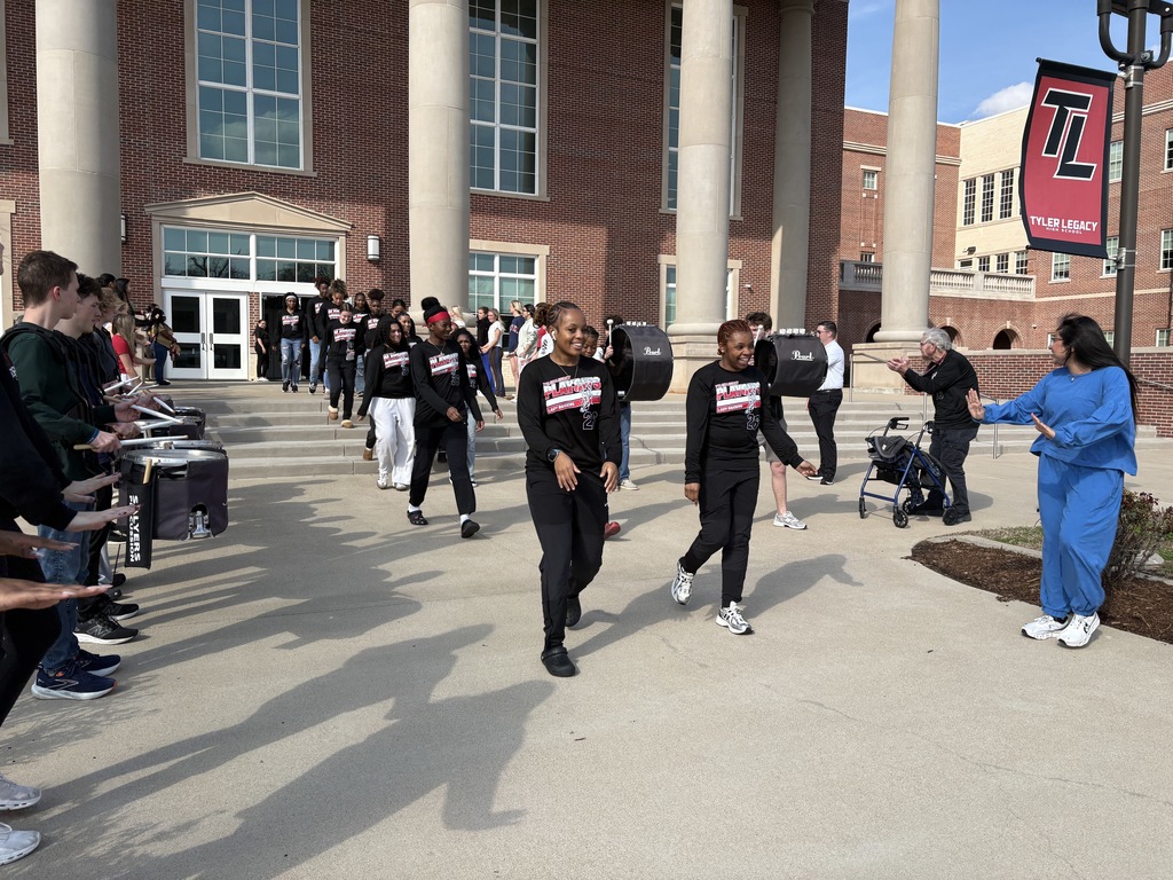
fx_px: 881
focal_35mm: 26
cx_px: 586
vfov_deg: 53.1
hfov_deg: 67.3
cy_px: 440
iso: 50
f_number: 1.6
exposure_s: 1/2747
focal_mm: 5.96
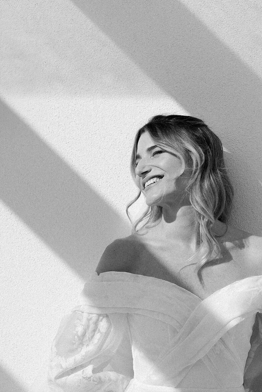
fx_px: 1113
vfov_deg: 20.0
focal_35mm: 102
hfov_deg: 13.4
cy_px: 210
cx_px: 166
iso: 200
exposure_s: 1/3200
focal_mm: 50
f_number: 5
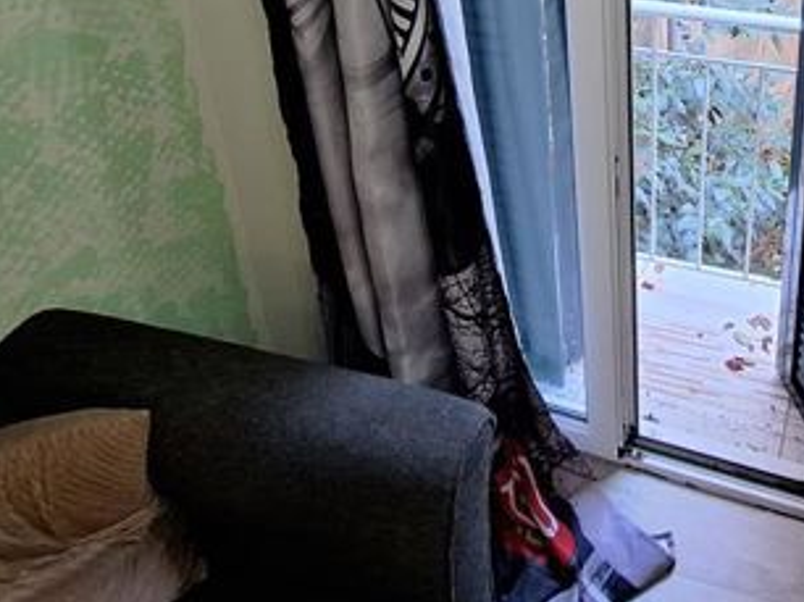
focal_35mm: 30
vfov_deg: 40.7
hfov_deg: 53.3
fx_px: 696
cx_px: 708
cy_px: -3
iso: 250
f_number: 2.2
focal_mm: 1.74
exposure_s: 1/25
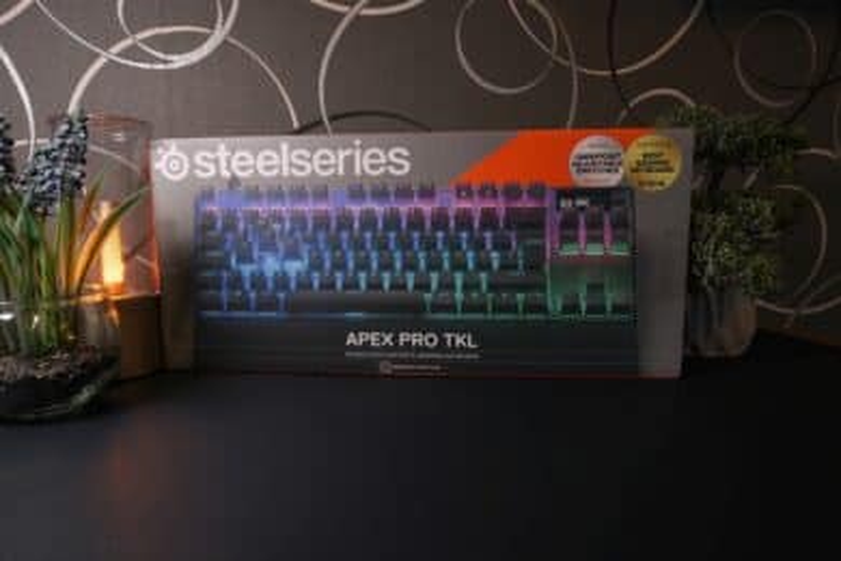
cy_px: 280
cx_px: 420
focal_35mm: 24
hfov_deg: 73.7
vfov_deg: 53.1
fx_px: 561
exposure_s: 1/20
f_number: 8
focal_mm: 16
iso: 800
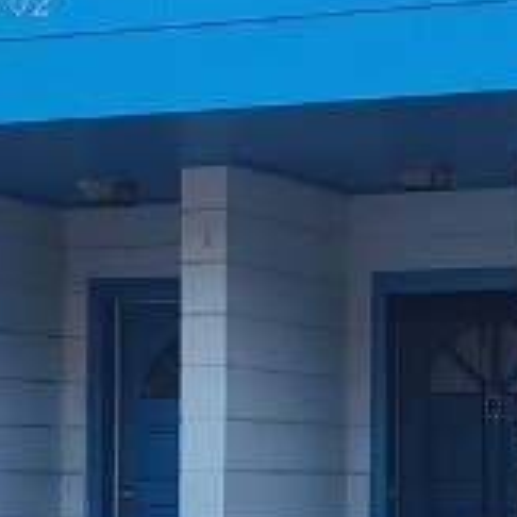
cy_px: 399
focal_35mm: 145
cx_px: 354
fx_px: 2450
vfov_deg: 12.0
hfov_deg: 12.0
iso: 40
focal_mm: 5.4
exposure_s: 1/604
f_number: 1.8
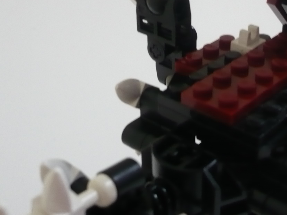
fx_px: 539
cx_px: 233
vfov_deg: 22.5
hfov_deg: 29.1
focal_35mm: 65
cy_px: 66
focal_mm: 5.8
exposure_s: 1/8
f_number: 2.8
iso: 200
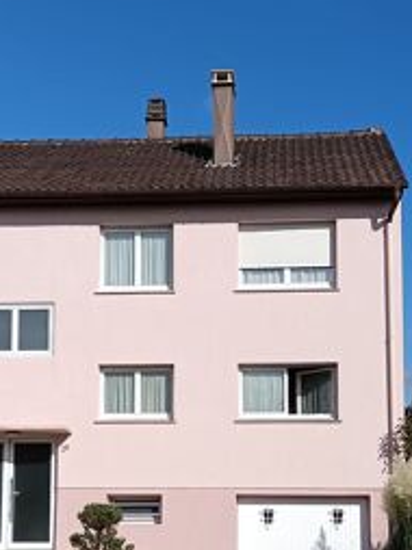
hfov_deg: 18.6
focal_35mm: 79
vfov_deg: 24.5
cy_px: 393
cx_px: 169
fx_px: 1256
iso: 104
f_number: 1.9
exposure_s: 1/1792
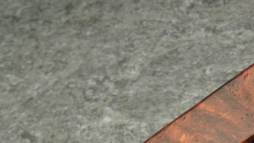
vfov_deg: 15.1
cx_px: 178
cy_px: 180
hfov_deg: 27.3
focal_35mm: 77
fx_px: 519
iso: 200
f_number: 2.8
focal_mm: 7.8
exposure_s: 1/20
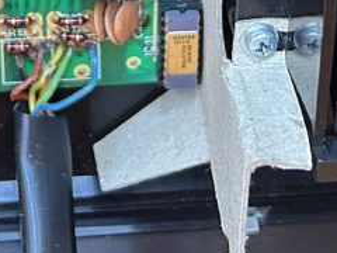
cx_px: 60
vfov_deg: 12.3
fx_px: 1081
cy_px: -191
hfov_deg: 17.6
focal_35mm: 111
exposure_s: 1/60
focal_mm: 5.7
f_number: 1.5
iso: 320
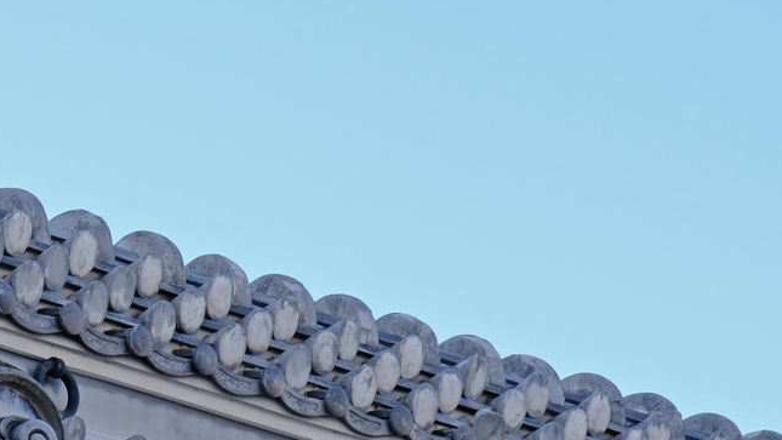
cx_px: -318
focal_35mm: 370
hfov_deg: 5.8
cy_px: 404
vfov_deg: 3.3
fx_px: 7673
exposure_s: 1/90
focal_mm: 76.3
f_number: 8
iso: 250
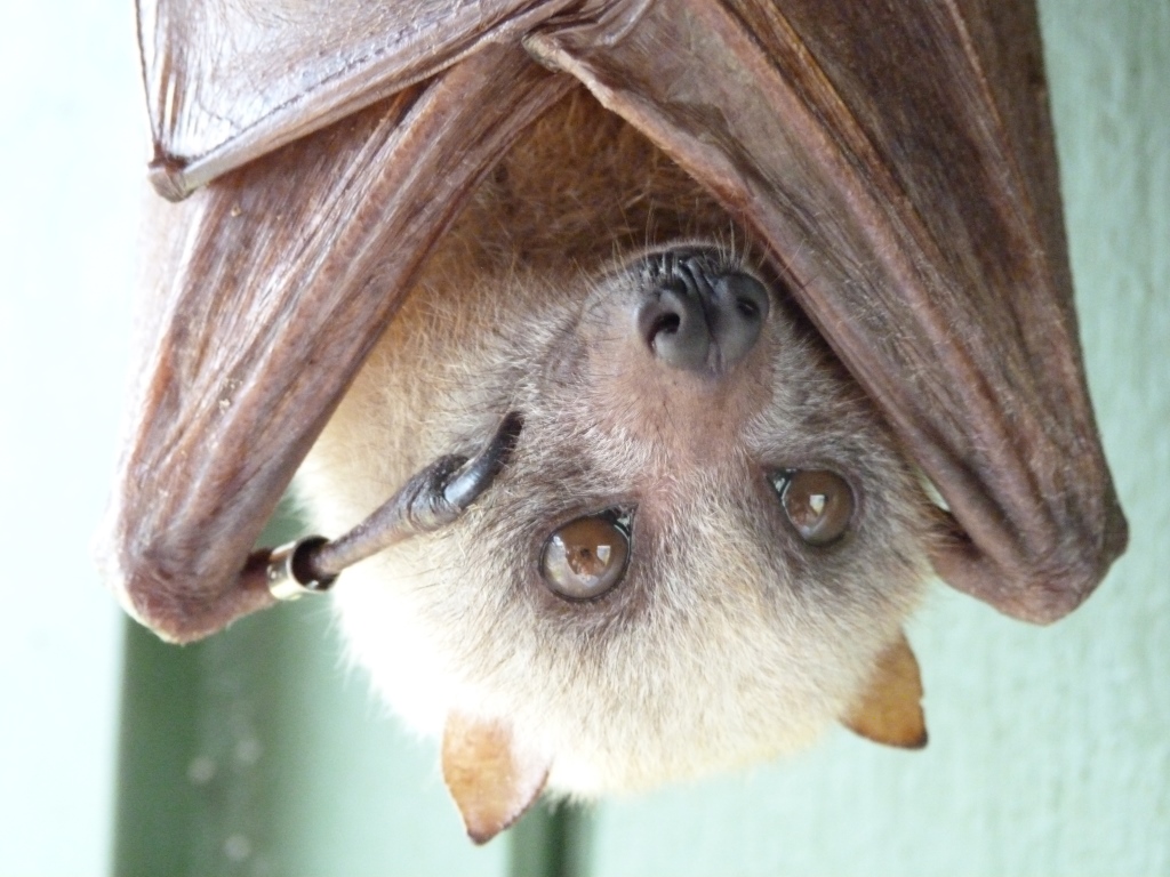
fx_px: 3414
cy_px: 438
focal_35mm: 101
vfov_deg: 14.6
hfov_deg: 19.4
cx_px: 585
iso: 800
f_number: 3.5
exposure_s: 1/20
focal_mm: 18.2
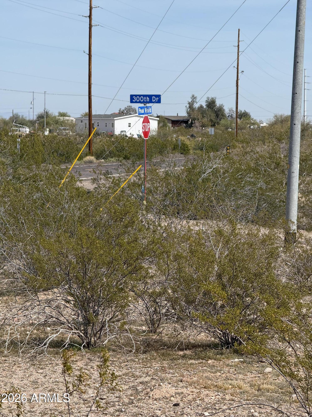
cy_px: 208
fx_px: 1442
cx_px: 156
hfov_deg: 12.3
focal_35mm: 120
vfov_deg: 16.4
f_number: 2.8
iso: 50
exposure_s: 1/2212
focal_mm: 15.66
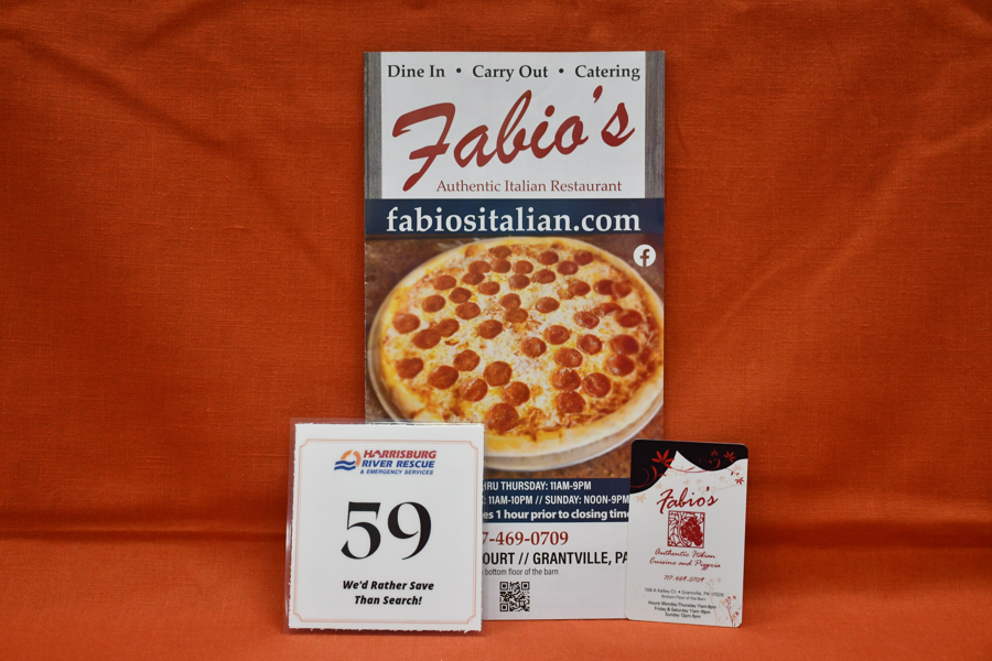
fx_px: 1323
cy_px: 330
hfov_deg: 41.1
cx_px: 496
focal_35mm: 48
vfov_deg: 28.1
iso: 1250
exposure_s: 1/100
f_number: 5
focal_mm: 32
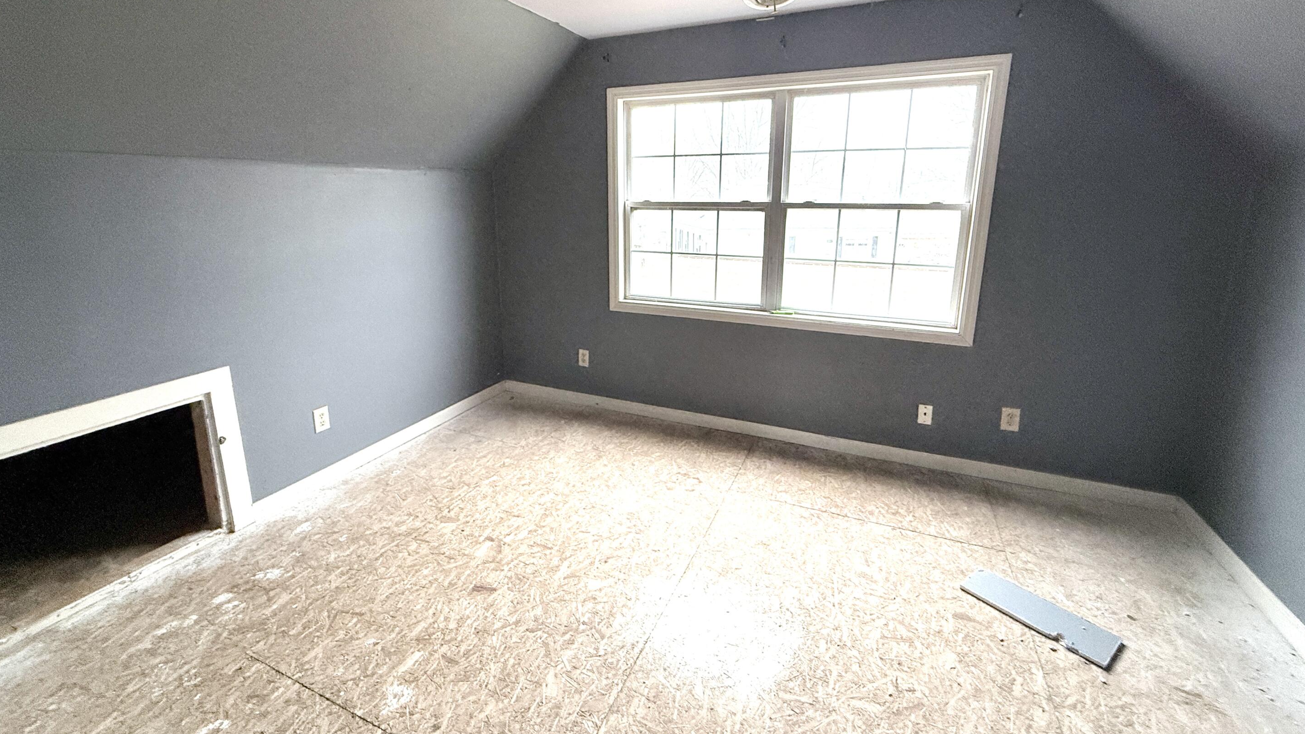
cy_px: 311
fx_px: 554
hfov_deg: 99.4
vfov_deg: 66.7
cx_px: 638
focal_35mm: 16
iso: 250
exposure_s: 1/99
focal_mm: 2.22
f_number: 2.2
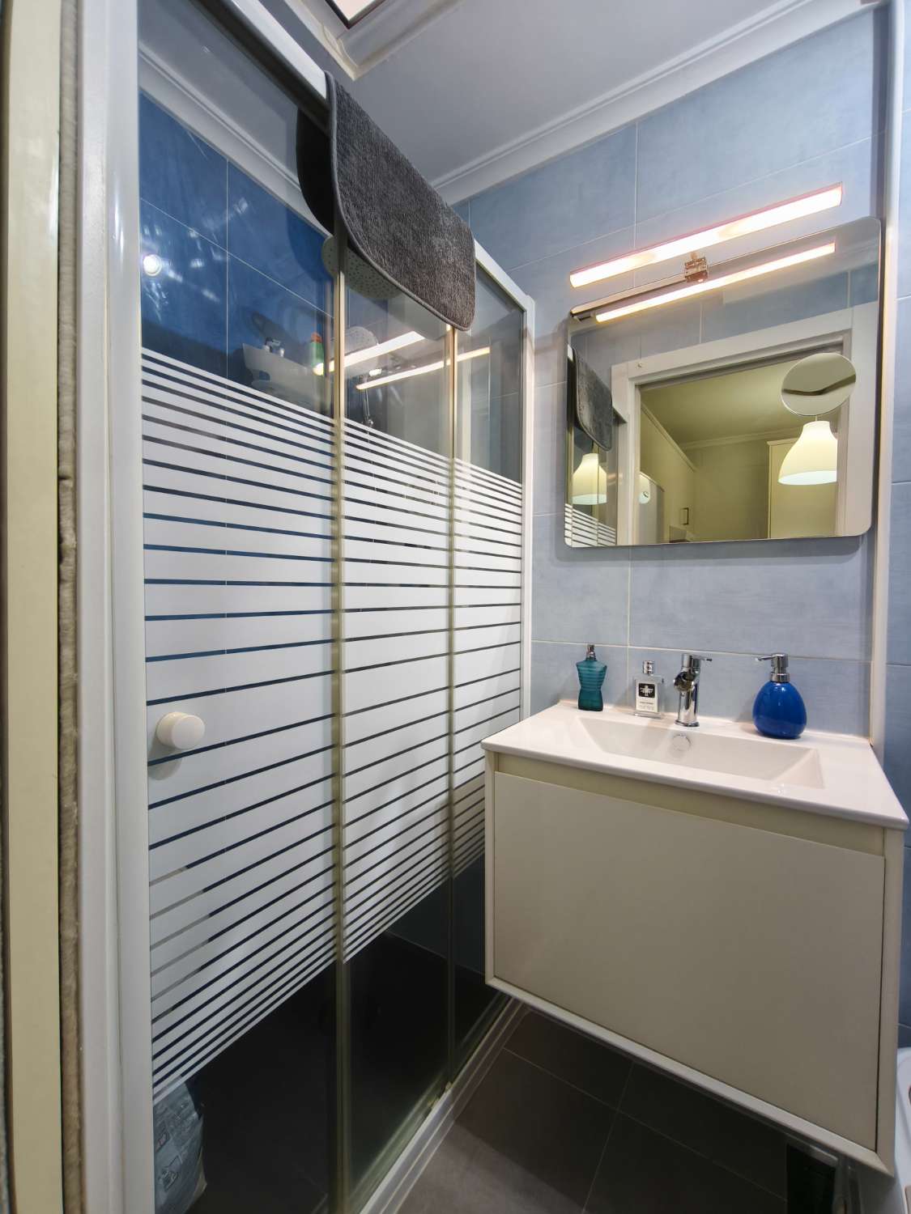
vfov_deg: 98.2
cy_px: 607
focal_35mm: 15
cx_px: 456
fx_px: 526
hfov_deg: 81.7
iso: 125
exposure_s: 1/50
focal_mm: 1.91
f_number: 2.2
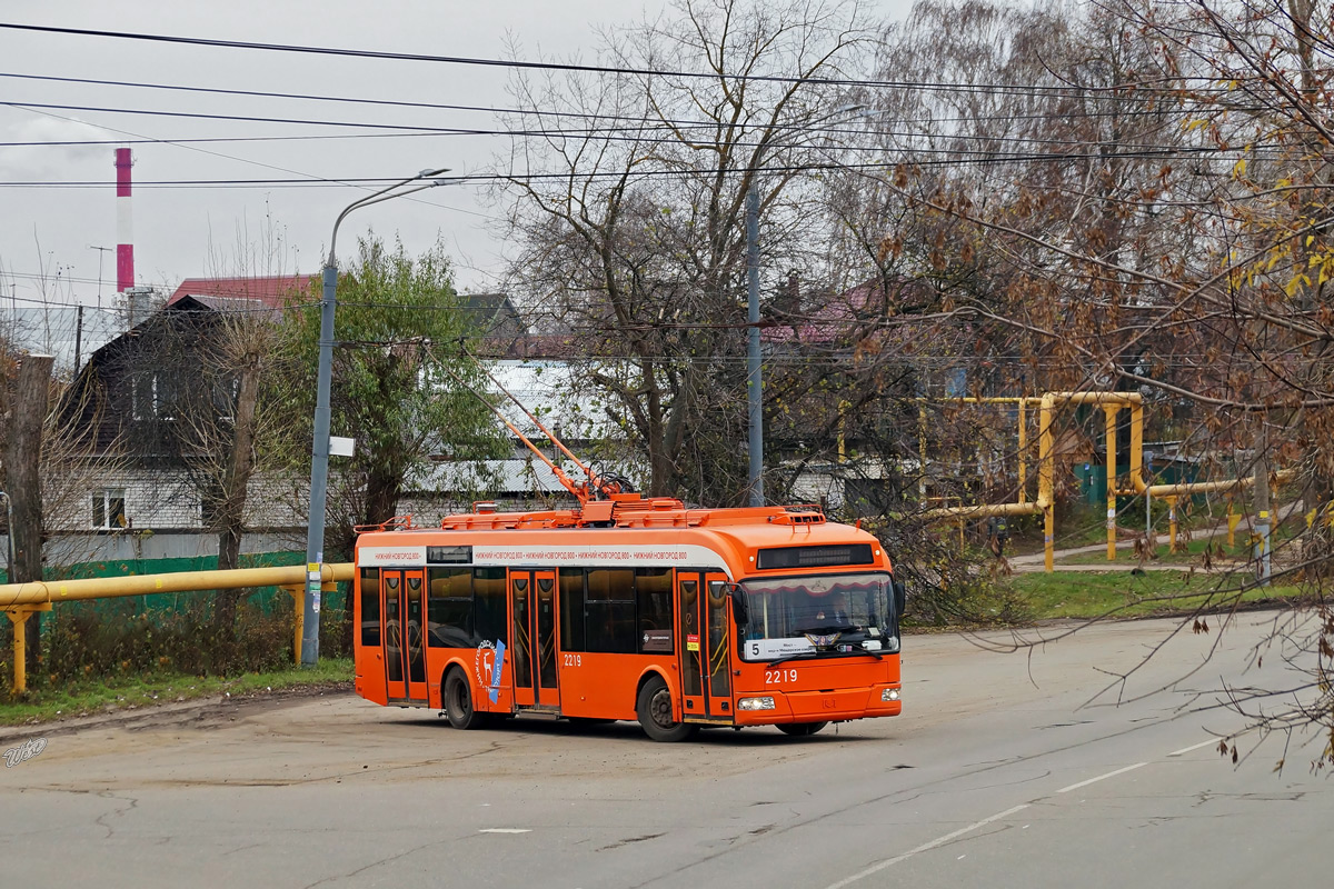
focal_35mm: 128
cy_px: 444
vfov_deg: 10.8
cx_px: 667
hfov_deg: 16.1
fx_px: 4724
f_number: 5.6
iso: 400
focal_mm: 85
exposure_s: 1/320
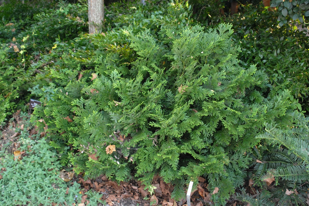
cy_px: 103
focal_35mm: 43
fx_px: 369
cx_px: 156
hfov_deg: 45.4
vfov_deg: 31.2
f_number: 4
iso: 400
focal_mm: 28
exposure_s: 1/60
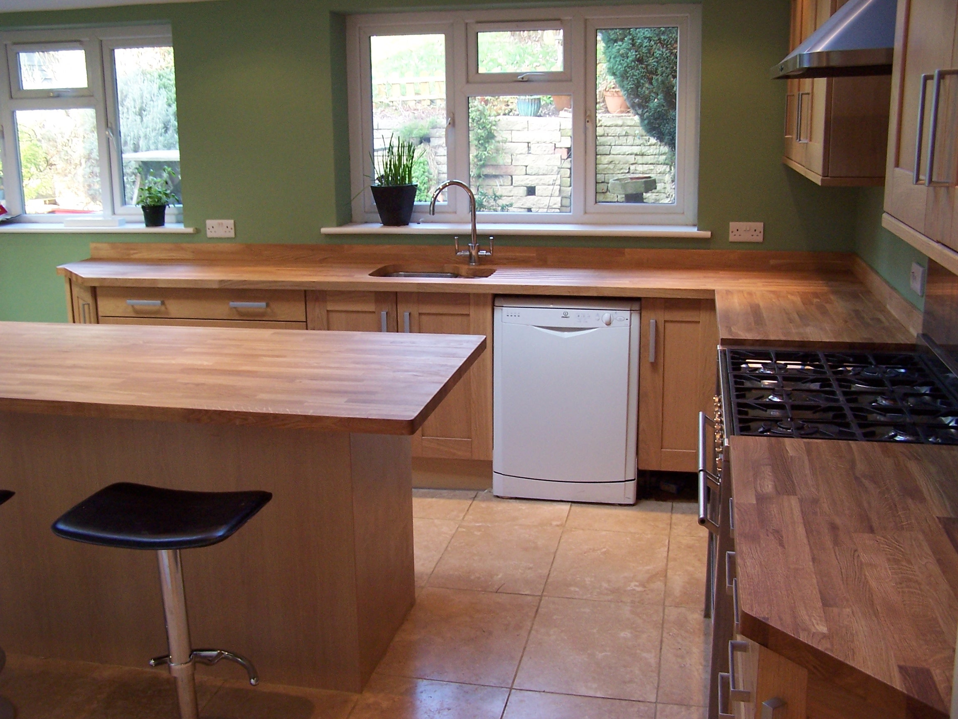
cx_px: 479
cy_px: 360
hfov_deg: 49.0
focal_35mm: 38
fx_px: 1052
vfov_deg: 37.7
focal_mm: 6.3
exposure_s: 1/20
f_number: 2.8
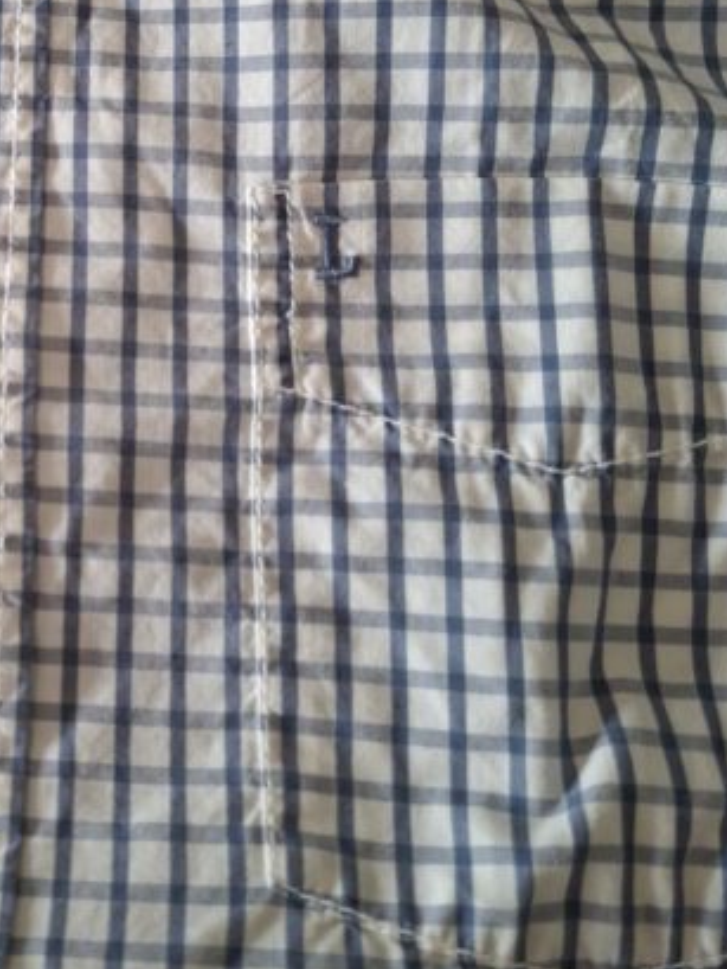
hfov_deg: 30.5
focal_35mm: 45
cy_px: 310
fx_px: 1259
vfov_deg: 41.4
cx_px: 50
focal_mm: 5.54
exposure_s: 1/100
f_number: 1.8
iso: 320
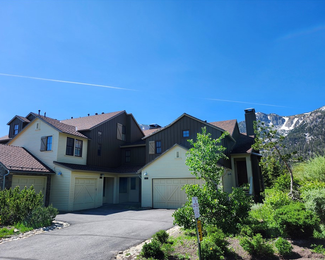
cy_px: 134
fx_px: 240
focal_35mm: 25
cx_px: 148
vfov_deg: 56.8
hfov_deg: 68.0
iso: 25
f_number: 1.8
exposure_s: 1/1135
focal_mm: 5.54
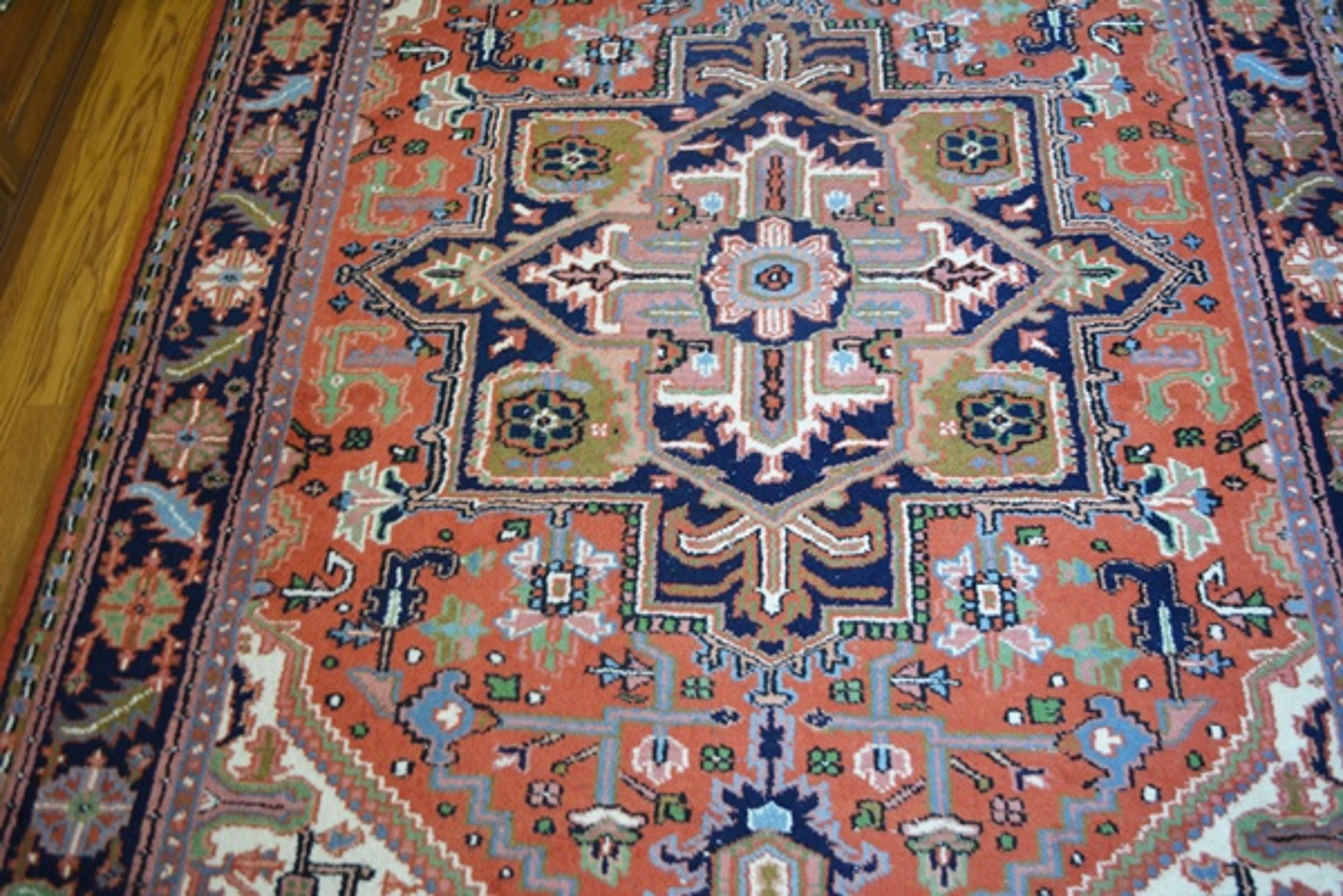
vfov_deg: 40.0
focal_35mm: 33
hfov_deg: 57.2
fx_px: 1231
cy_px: 448
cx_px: 672
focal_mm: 22
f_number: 3.8
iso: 1000
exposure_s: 1/30
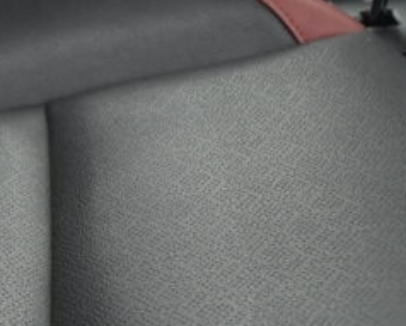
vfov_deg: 13.8
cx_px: -7
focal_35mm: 109
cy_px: 372
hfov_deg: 17.2
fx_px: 1311
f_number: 3.5
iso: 1600
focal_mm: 18
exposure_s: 1/100
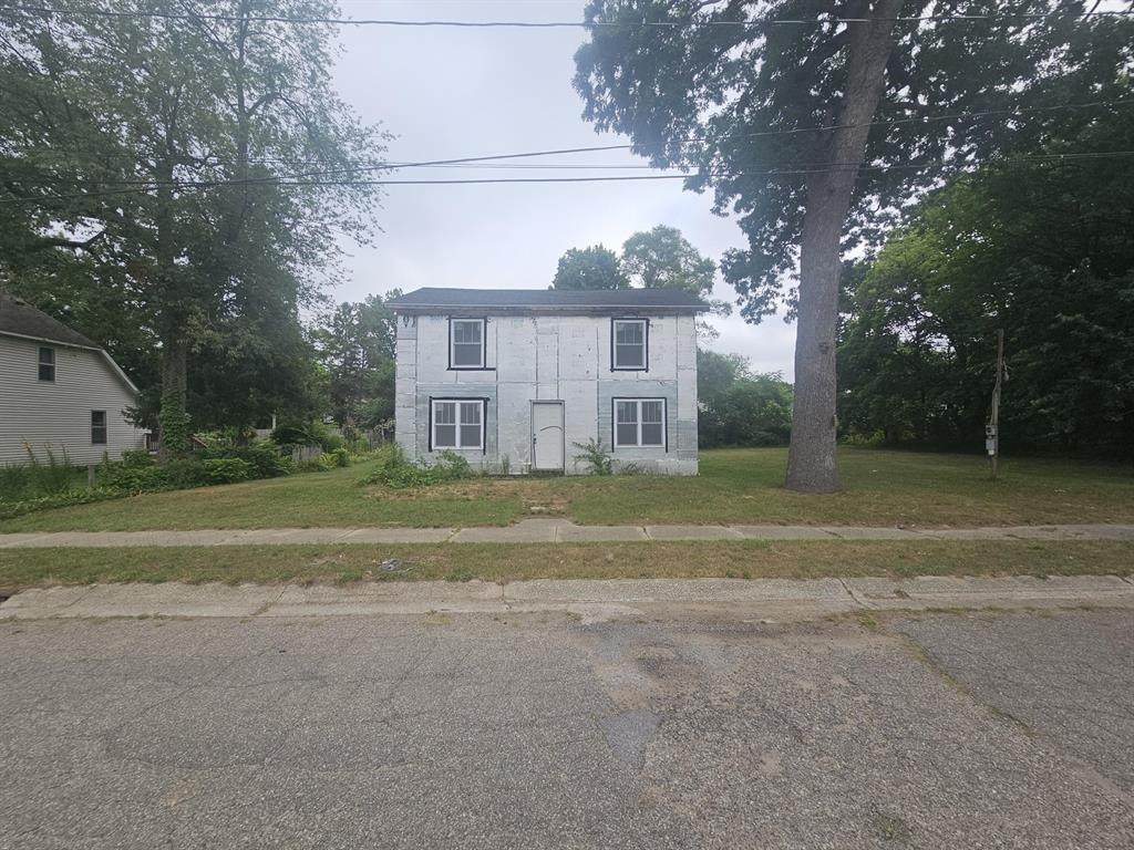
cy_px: 425
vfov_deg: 89.9
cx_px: 567
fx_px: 426
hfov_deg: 106.2
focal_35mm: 13
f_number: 2.2
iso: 50
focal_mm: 2.2
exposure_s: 1/1222
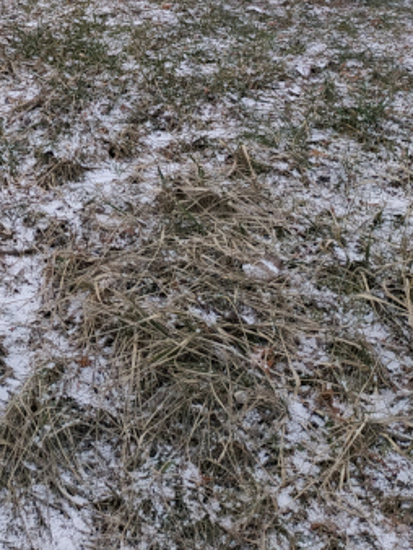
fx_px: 1128
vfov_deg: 23.8
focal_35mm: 71
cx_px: -3
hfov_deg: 20.1
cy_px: -182
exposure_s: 1/420
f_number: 1.9
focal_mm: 3.94
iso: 250
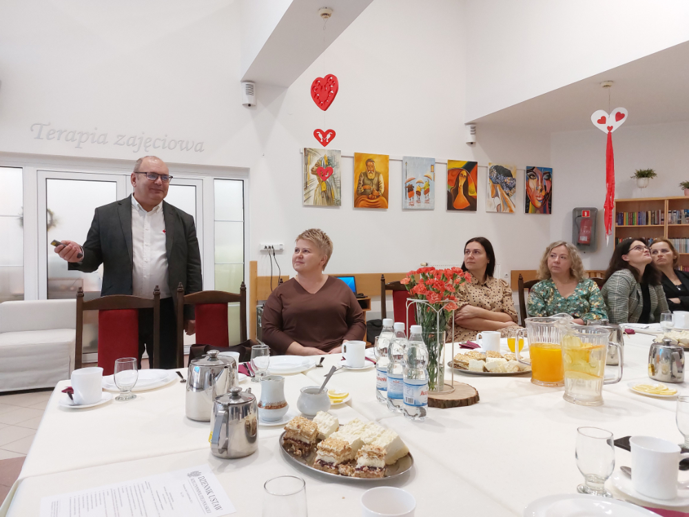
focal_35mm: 24
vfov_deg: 56.8
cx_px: 344
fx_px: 478
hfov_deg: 71.6
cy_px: 258
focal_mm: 5.2
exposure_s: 1/50
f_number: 1.8
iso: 320
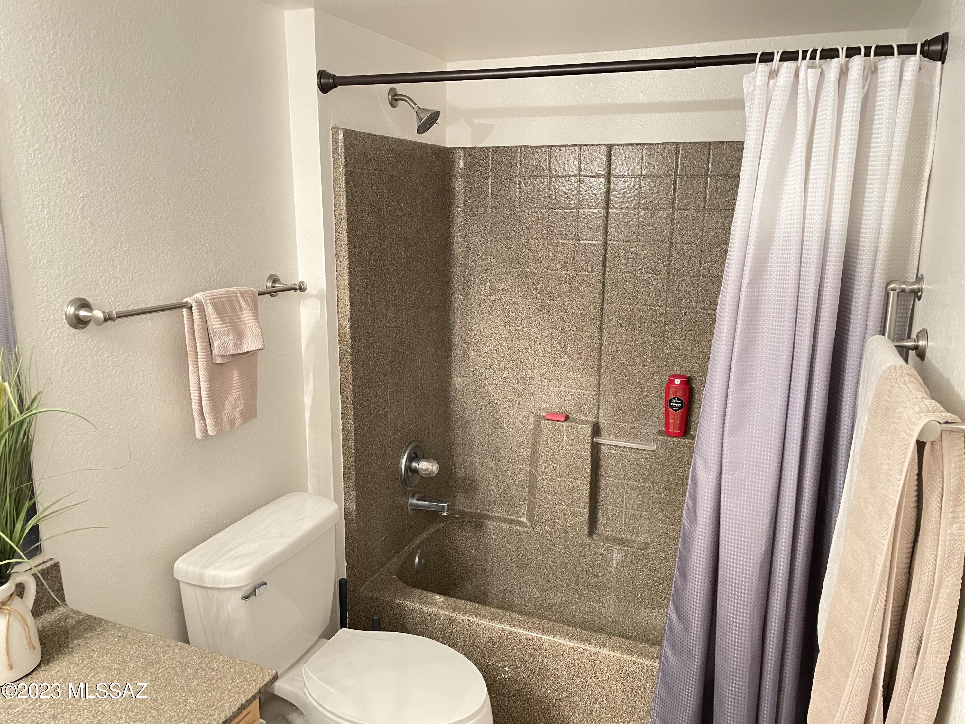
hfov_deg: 67.3
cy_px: 362
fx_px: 725
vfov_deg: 53.1
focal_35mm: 26
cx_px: 482
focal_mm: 4.2
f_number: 1.6
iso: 500
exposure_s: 1/30
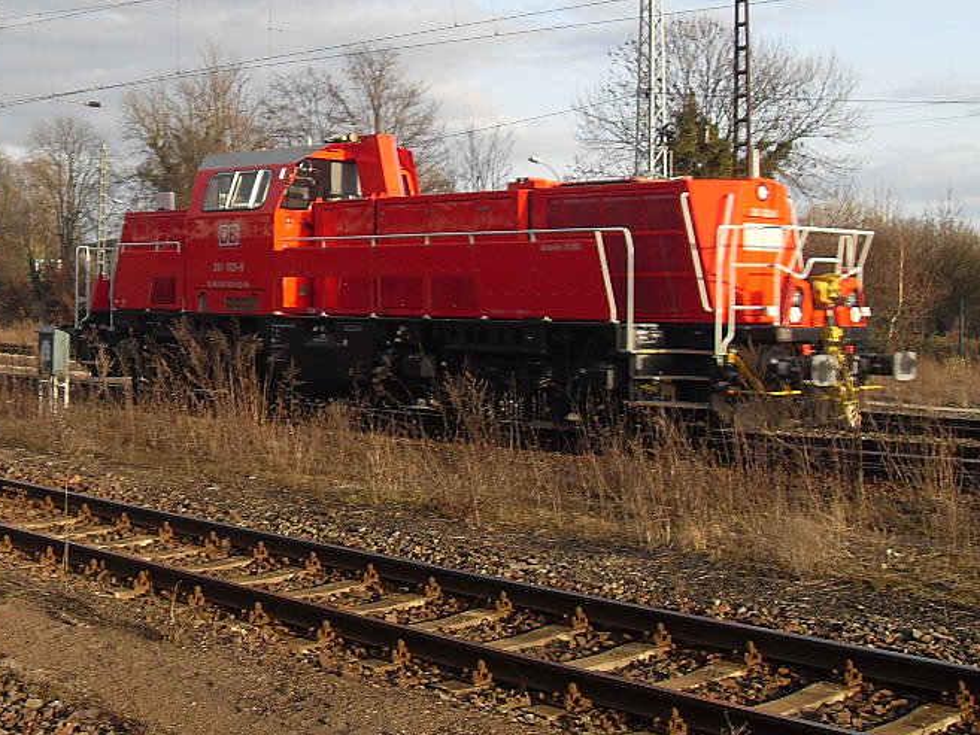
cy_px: 259
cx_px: 337
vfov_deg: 27.4
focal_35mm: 53
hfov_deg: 35.8
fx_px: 1501
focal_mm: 6.3
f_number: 7
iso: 80
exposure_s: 1/90
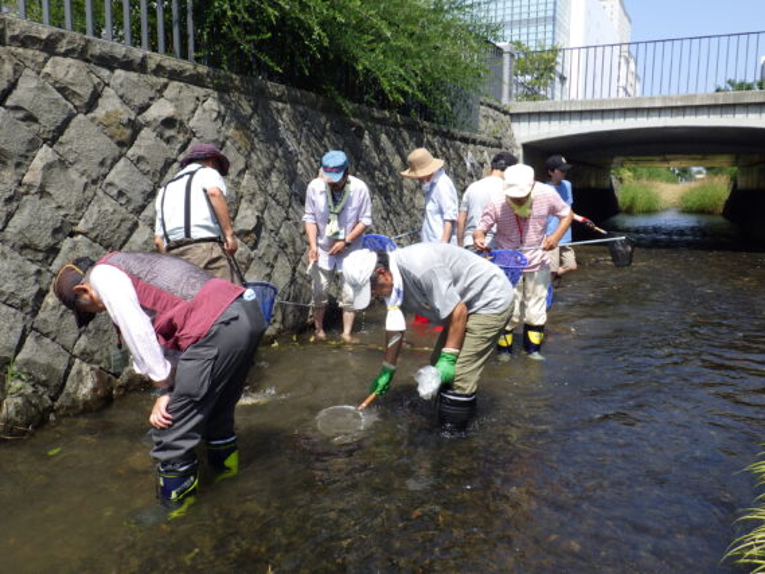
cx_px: 382
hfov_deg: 63.4
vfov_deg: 49.8
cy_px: 287
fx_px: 619
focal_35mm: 28
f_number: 4.2
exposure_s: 1/640
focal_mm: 5
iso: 125
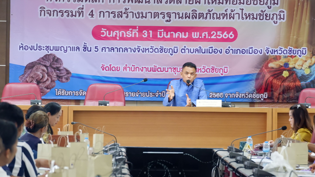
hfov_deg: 13.3
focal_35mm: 162
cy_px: 68
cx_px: 152
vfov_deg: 7.5
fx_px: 1353
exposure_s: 1/70
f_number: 5.2
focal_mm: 84.8
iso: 3200
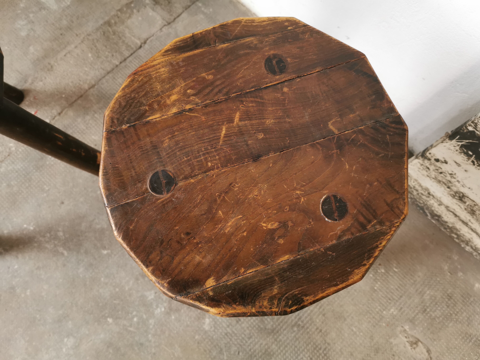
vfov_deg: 51.4
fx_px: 374
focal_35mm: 27
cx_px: 240
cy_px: 180
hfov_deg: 65.3
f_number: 1.6
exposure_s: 1/50
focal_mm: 5.56
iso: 250
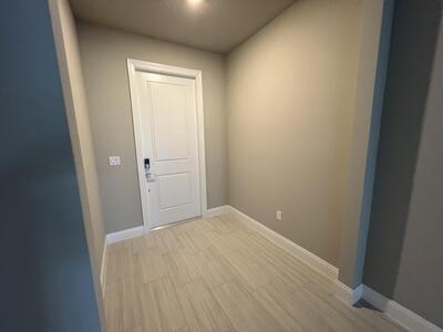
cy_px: 166
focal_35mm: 13
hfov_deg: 106.2
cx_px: 222
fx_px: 166
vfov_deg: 89.9
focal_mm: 1.57
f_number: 1.8
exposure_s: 1/60
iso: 250
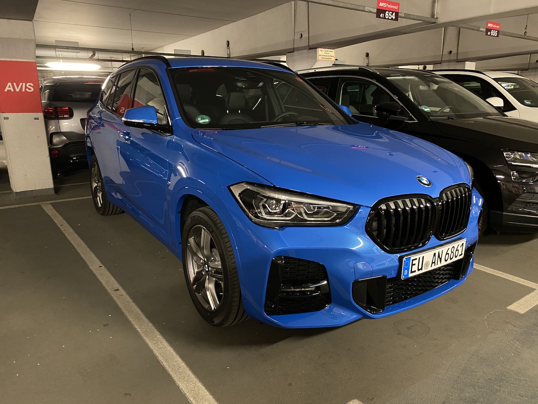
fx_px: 404
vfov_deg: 53.1
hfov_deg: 67.3
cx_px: 269
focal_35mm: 26
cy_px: 202
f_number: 1.8
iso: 800
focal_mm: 4.25
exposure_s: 1/25
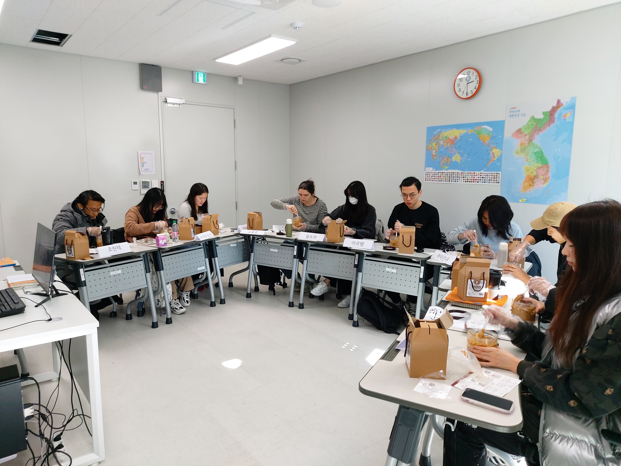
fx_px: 448
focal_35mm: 25
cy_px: 233
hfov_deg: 69.4
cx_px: 310
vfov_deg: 54.9
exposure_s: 1/60
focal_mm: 4.58
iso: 100
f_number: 2
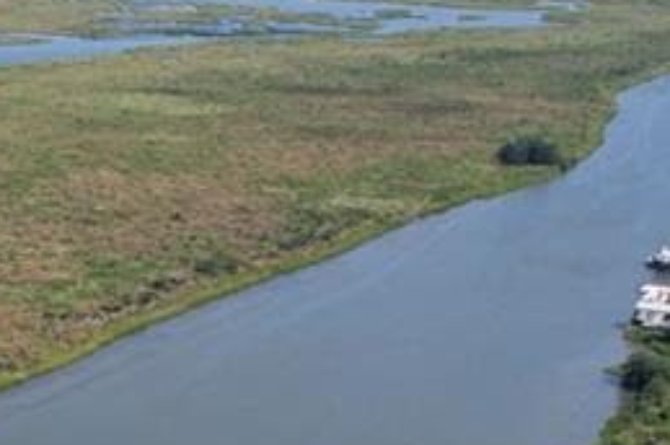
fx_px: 1617
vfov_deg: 14.6
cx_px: -404
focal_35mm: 87
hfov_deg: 19.6
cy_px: 657
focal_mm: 8.38
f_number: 2.8
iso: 100
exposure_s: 1/1250
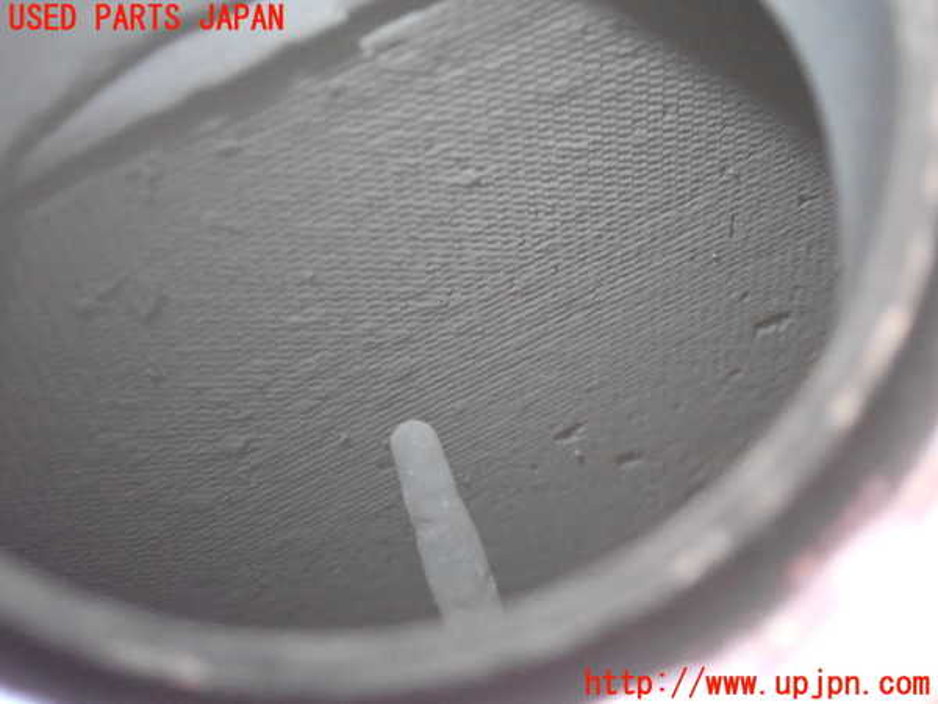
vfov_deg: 14.8
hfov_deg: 19.6
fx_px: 2710
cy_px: 352
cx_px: 469
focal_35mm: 100
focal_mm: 18
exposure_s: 1/125
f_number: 4.9
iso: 3200
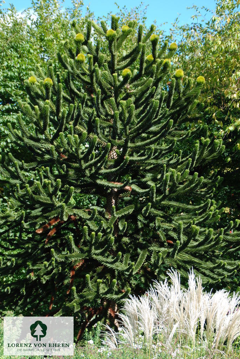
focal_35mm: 72
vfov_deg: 28.0
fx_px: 718
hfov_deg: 19.0
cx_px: 120
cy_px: 180
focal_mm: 48
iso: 200
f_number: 6.3
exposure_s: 1/160
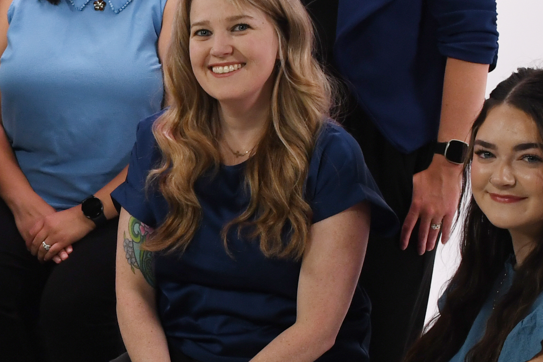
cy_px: 260
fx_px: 1734
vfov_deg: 11.9
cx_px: 65
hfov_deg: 17.6
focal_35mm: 115
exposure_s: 1/250
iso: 640
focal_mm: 22
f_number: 5.6
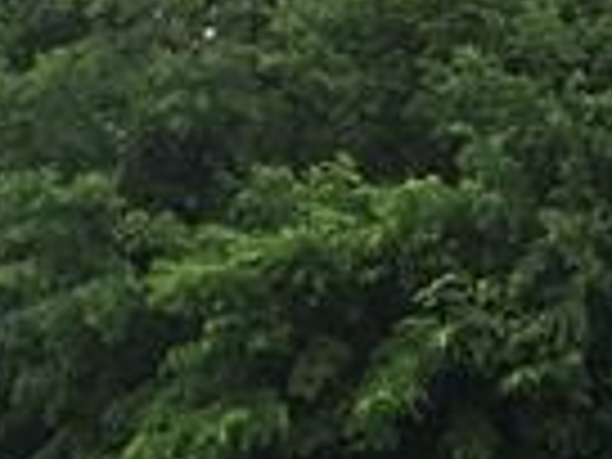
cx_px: 940
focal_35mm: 136
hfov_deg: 13.6
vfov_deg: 10.8
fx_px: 2404
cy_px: 486
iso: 25
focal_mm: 4.15
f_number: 2.2
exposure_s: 1/310
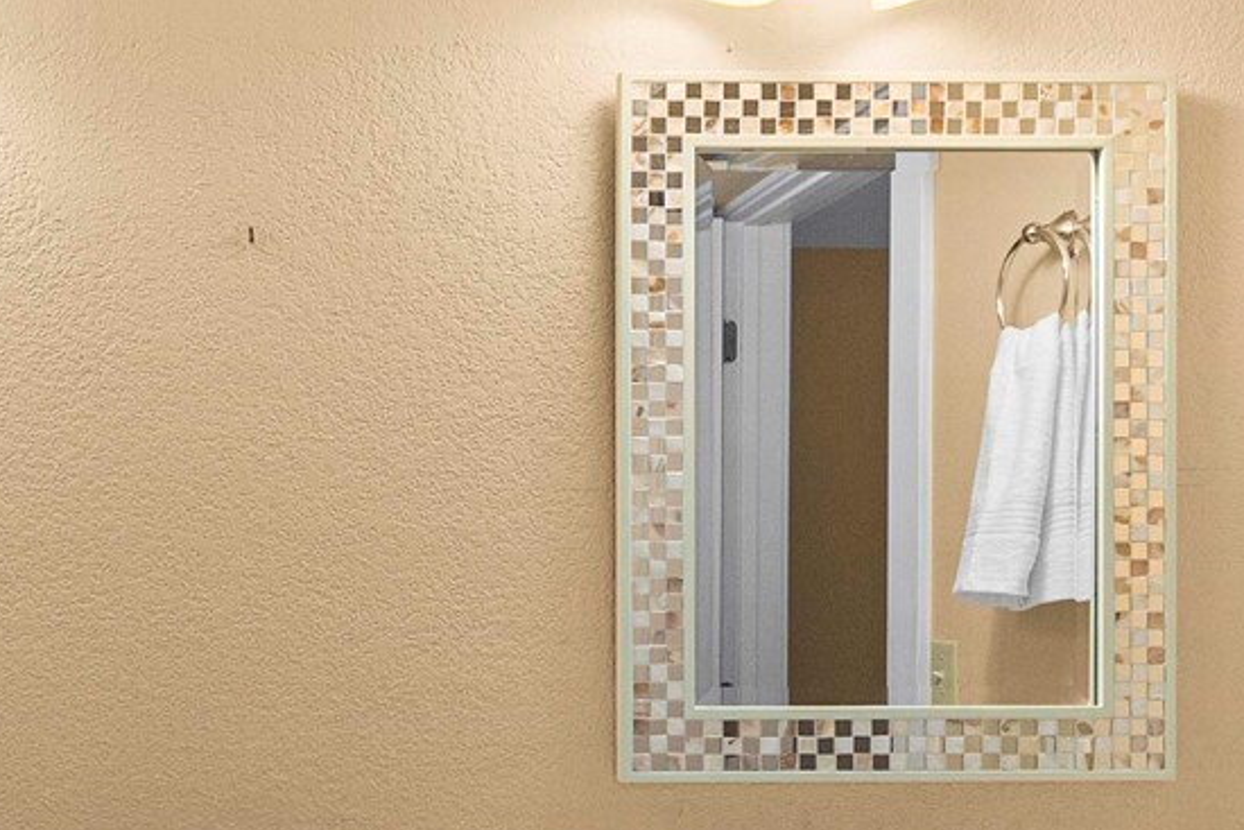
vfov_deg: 35.3
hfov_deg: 48.4
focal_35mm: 37
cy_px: 606
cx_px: 218
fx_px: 1279
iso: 1000
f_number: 7.1
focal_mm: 12
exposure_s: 1/25
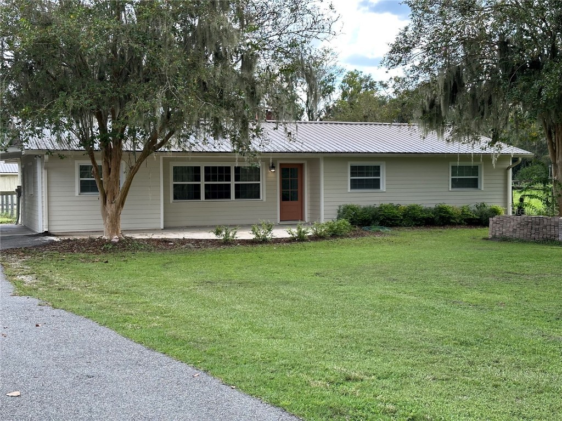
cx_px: 281
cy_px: 210
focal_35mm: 48
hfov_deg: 39.7
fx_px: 779
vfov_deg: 30.3
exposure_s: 1/501
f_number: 1.78
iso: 64
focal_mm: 6.86
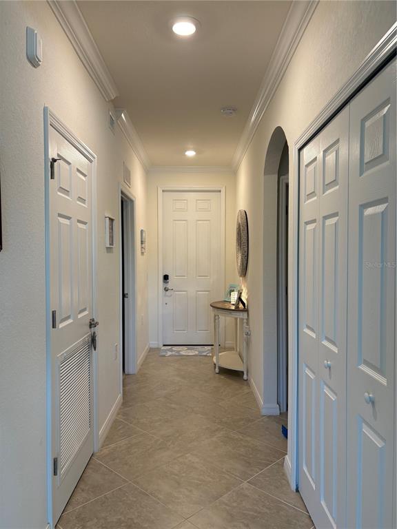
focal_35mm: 26
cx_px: 198
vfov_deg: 67.3
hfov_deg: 53.1
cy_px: 264
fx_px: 398
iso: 64
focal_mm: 5.96
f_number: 1.6
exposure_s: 1/60
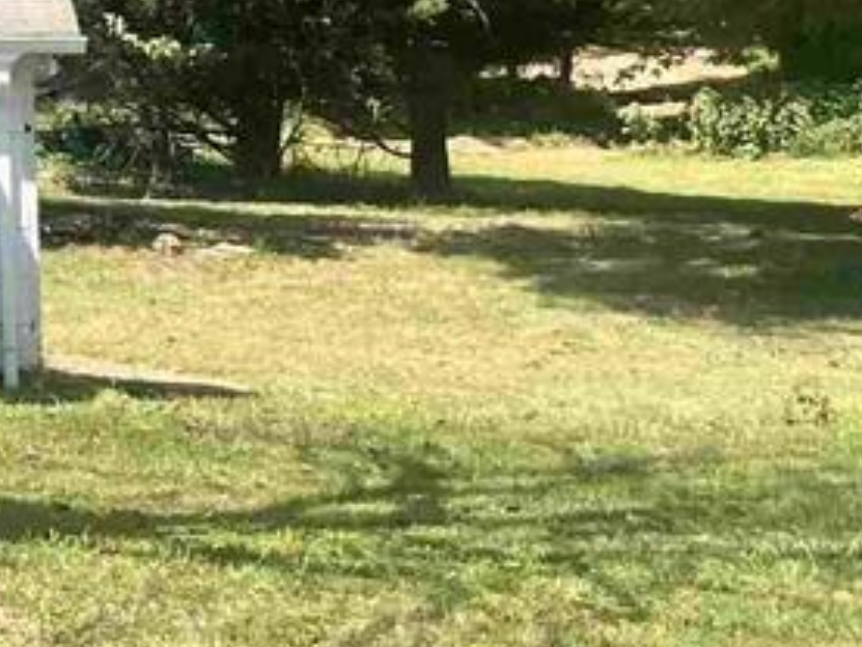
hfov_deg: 11.9
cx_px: -1192
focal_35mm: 135
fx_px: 3363
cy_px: -115
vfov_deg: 10.8
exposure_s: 1/1389
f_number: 1.6
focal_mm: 5.1
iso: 50
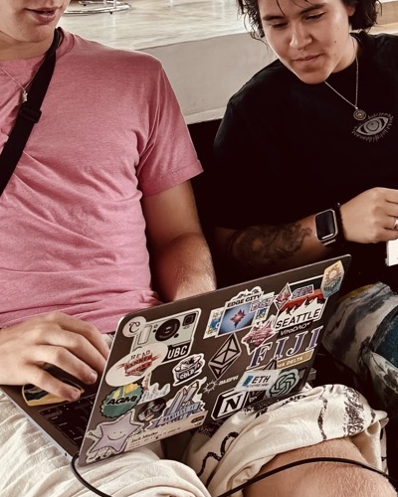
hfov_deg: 20.0
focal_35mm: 75
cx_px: 356
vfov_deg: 23.0
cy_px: -121
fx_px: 1104
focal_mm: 6.76
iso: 200
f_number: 1.78
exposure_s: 1/121
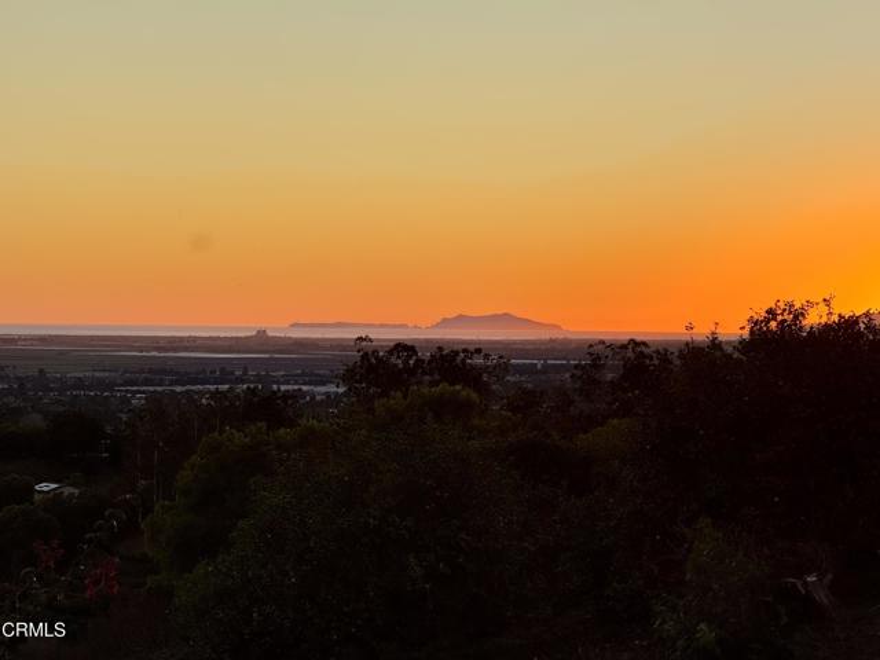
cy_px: 330
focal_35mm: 120
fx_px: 3051
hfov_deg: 16.4
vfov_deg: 12.3
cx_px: 440
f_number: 2.8
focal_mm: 15.66
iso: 50
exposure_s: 1/511
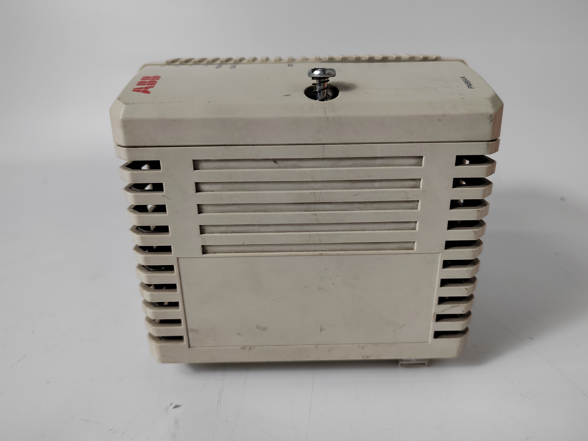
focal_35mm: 23
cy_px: 220
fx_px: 391
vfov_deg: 58.9
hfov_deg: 73.9
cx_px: 294
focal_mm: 5.52
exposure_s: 1/100
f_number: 1.9
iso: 397
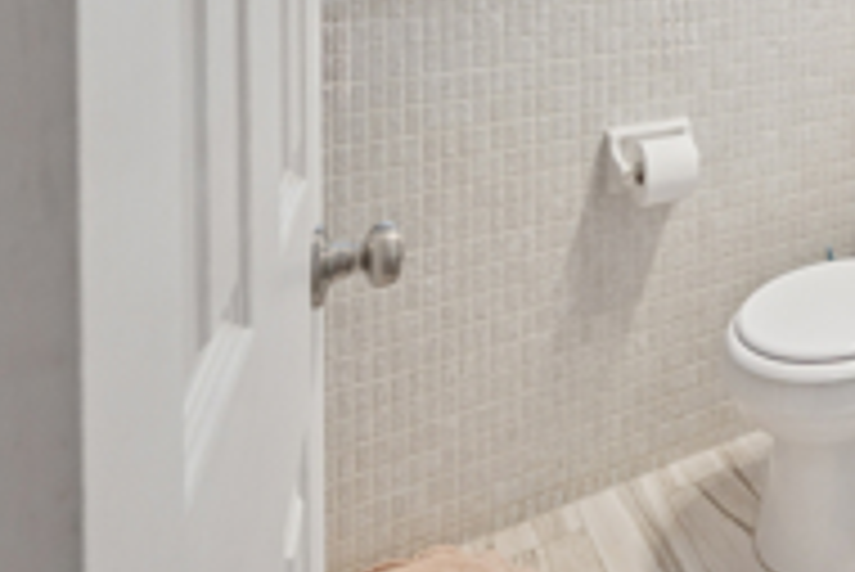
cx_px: 934
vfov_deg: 37.9
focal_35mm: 33
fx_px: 784
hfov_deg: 44.2
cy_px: 81
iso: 400
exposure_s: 1/40
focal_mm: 14
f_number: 9
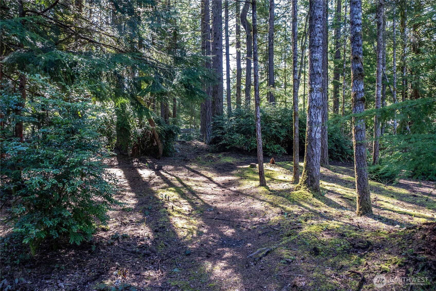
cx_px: 218
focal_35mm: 24
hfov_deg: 73.7
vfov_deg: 53.2
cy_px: 146
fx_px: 291
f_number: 7.1
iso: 400
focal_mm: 24
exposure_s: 1/30
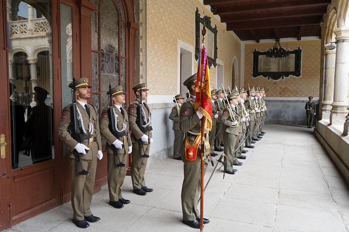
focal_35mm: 29
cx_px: 174
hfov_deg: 63.7
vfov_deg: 44.8
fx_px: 281
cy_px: 116
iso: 400
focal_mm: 29
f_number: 4
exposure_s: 1/160
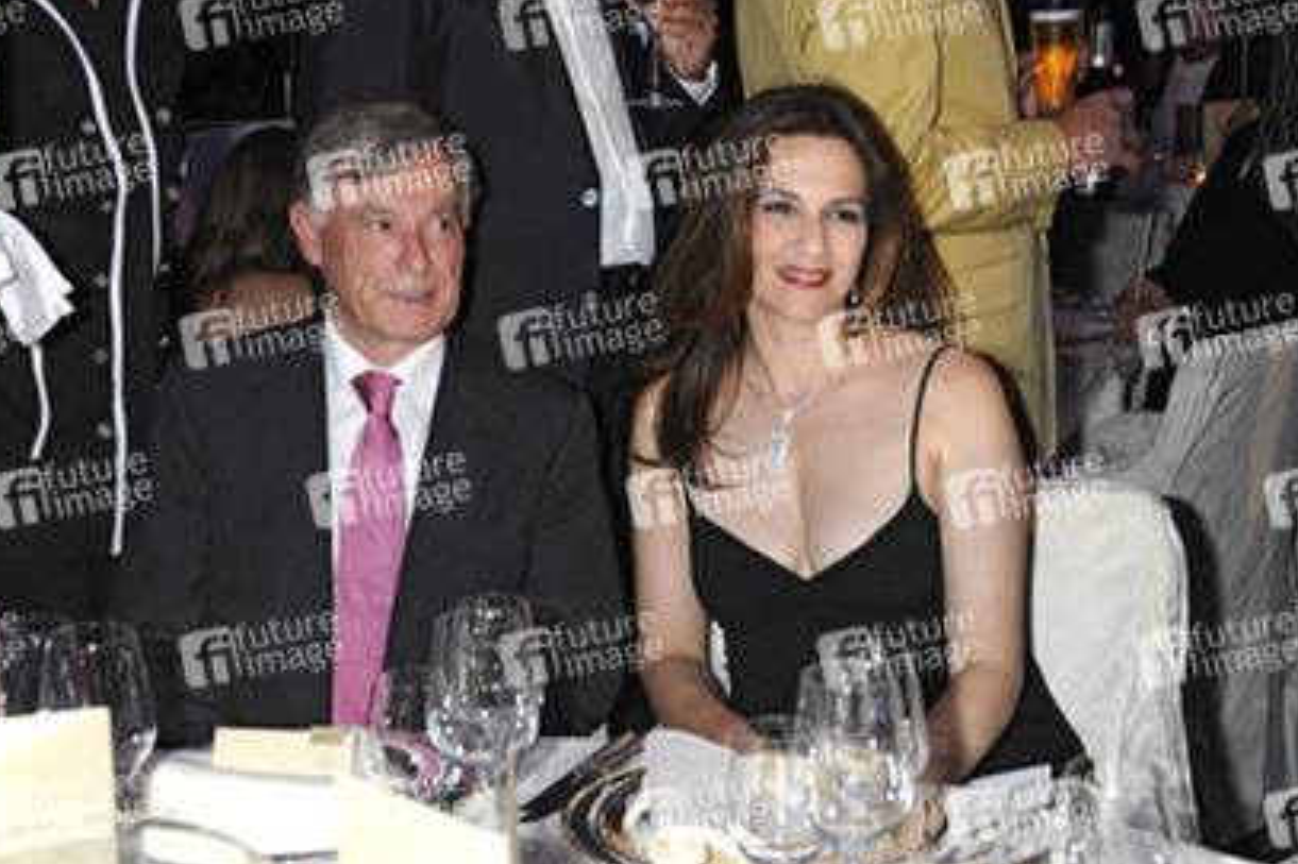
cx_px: 623
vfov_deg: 21.9
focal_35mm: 62
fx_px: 2234
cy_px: 411
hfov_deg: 32.4
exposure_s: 1/80
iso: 1000
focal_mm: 56
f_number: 5.6
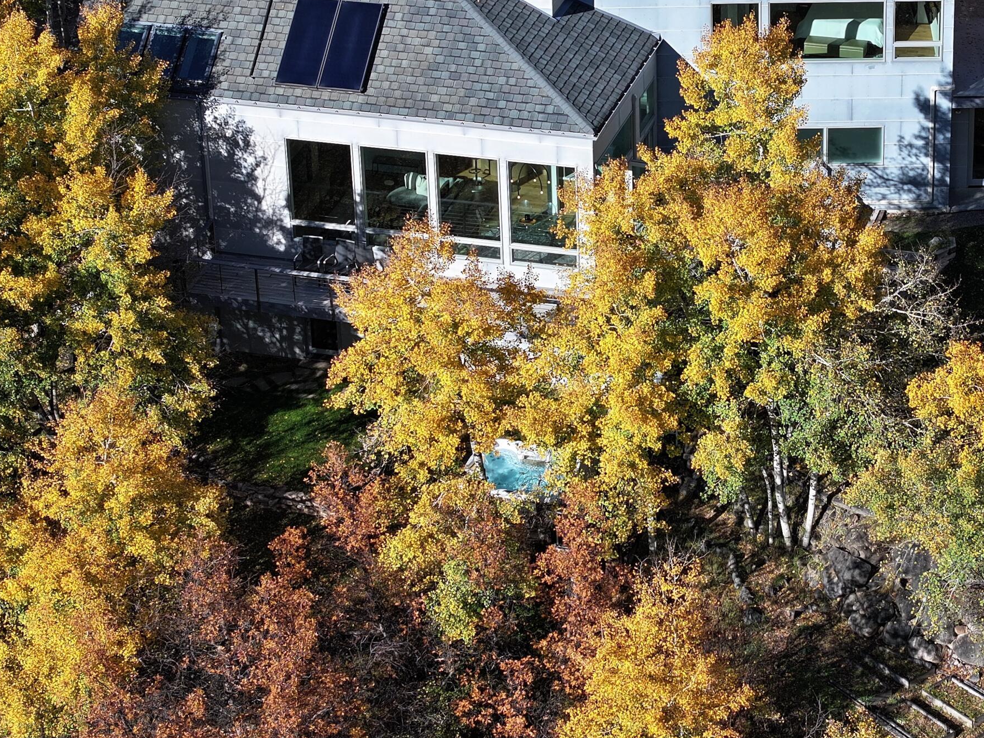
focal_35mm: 118
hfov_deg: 16.6
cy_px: 259
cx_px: 699
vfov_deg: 12.5
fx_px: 3354
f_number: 2.8
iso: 110
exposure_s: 1/1000
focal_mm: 19.35
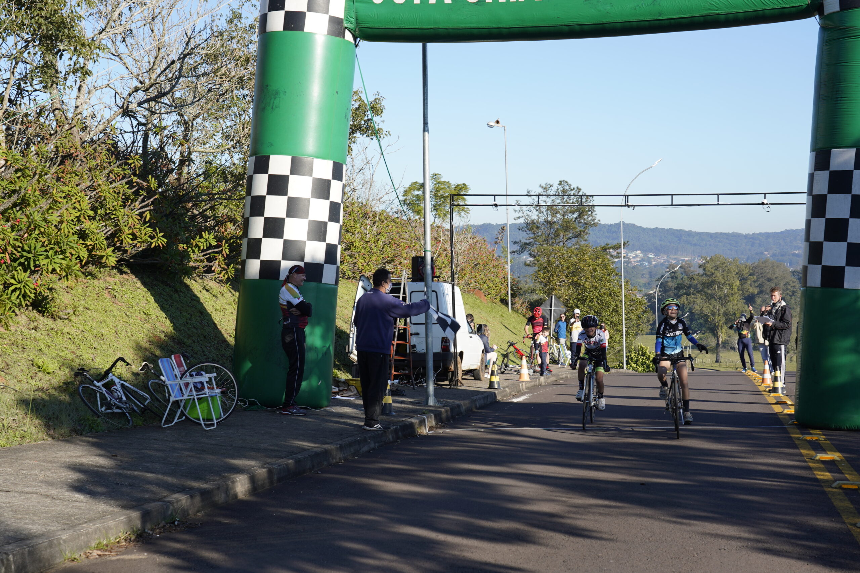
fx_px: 1242
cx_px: 430
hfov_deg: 38.2
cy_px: 286
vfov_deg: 26.0
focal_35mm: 52
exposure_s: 1/250
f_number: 6.3
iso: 100
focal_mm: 52
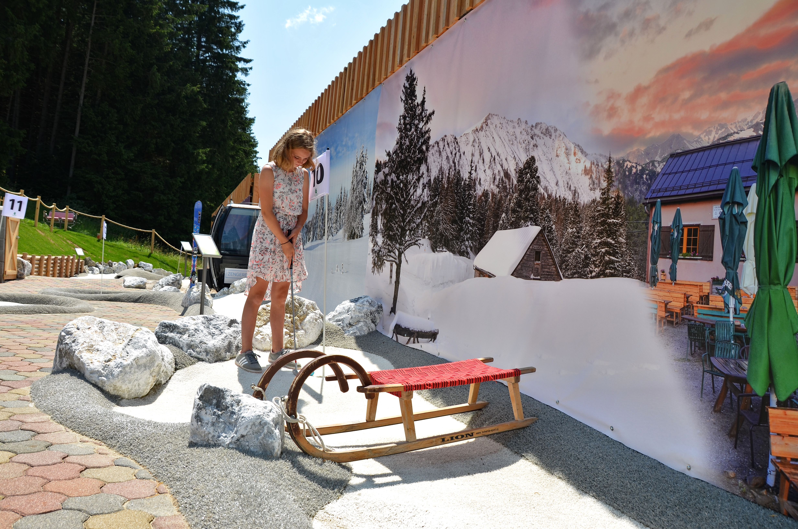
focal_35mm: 27
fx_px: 597
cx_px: 399
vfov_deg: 47.7
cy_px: 264
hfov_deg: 67.5
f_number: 7.1
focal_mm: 18
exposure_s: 1/250
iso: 100
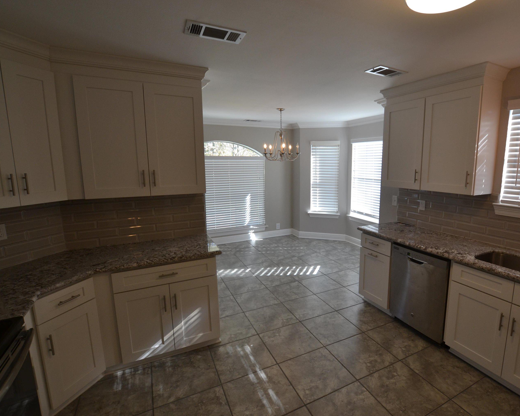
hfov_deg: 88.9
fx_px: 262
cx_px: 302
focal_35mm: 17
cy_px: 209
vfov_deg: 77.0
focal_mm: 10
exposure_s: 1/125
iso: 400
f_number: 5.6
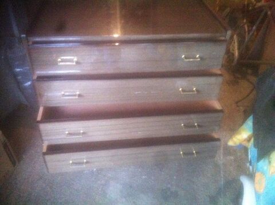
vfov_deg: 40.6
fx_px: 277
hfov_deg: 52.7
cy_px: 102
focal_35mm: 35
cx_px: 138
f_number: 2.8
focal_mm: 3.85
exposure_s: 1/15
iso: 800
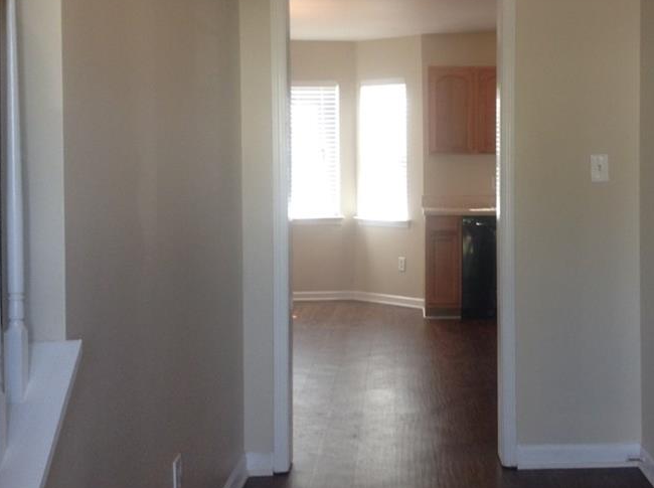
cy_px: 177
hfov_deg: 36.4
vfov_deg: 27.8
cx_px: 447
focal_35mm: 52
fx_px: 981
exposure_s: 1/24
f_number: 2.4
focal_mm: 3.3
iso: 40
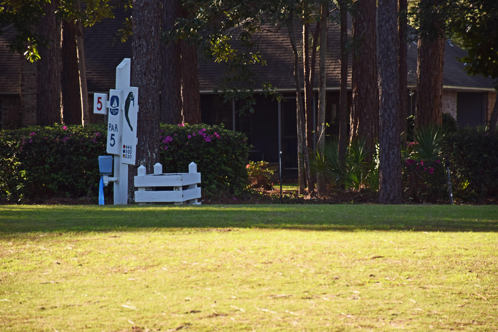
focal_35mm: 210
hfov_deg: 9.8
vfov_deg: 6.5
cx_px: 249
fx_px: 2905
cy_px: 166
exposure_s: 1/160
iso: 100
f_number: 6.3
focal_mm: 140
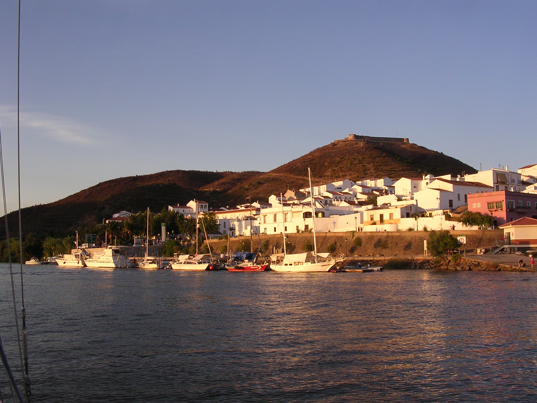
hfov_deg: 49.0
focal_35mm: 38
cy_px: 202
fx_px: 589
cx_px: 268
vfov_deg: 37.7
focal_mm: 5.8
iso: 138
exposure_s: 1/135
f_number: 5.6
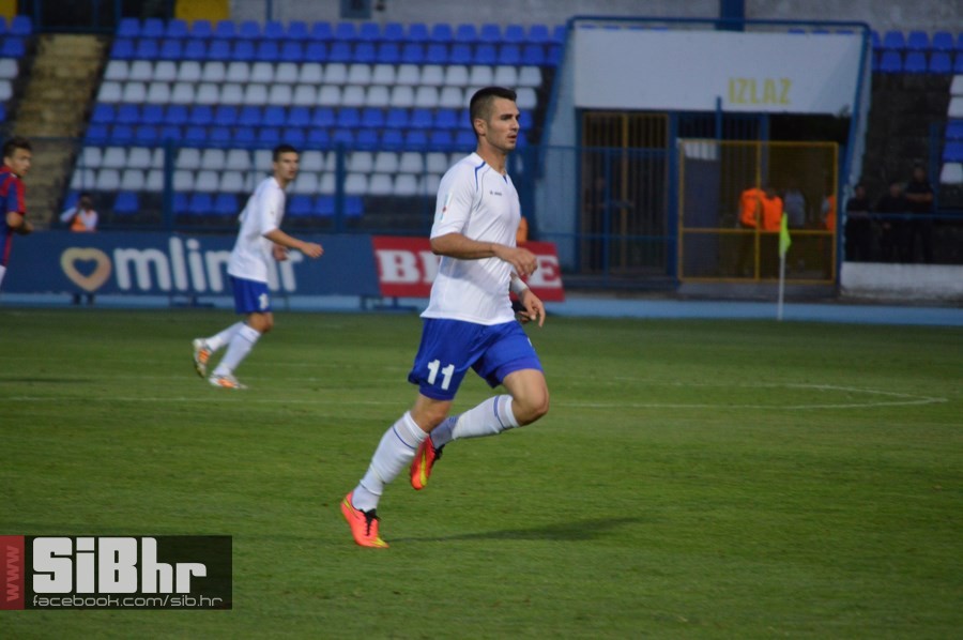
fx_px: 8016
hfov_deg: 6.9
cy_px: 320
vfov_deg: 4.6
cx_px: 482
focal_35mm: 300
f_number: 5.6
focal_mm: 200
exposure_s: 1/320
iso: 1600
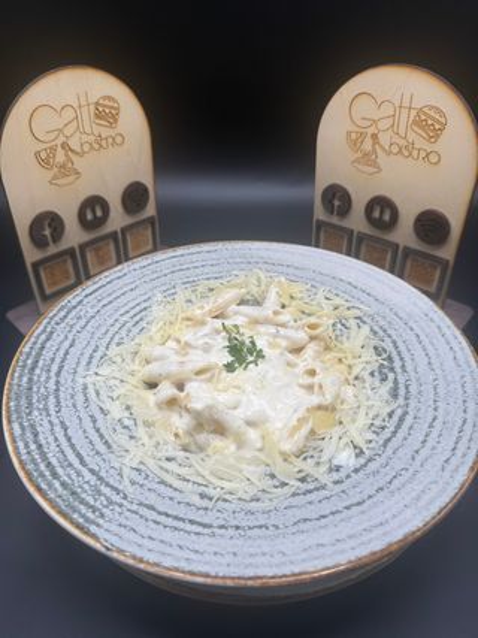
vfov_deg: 71.6
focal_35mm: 24
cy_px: 319
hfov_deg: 56.8
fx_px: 442
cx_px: 239
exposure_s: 1/671
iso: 80
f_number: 1.78
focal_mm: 6.76
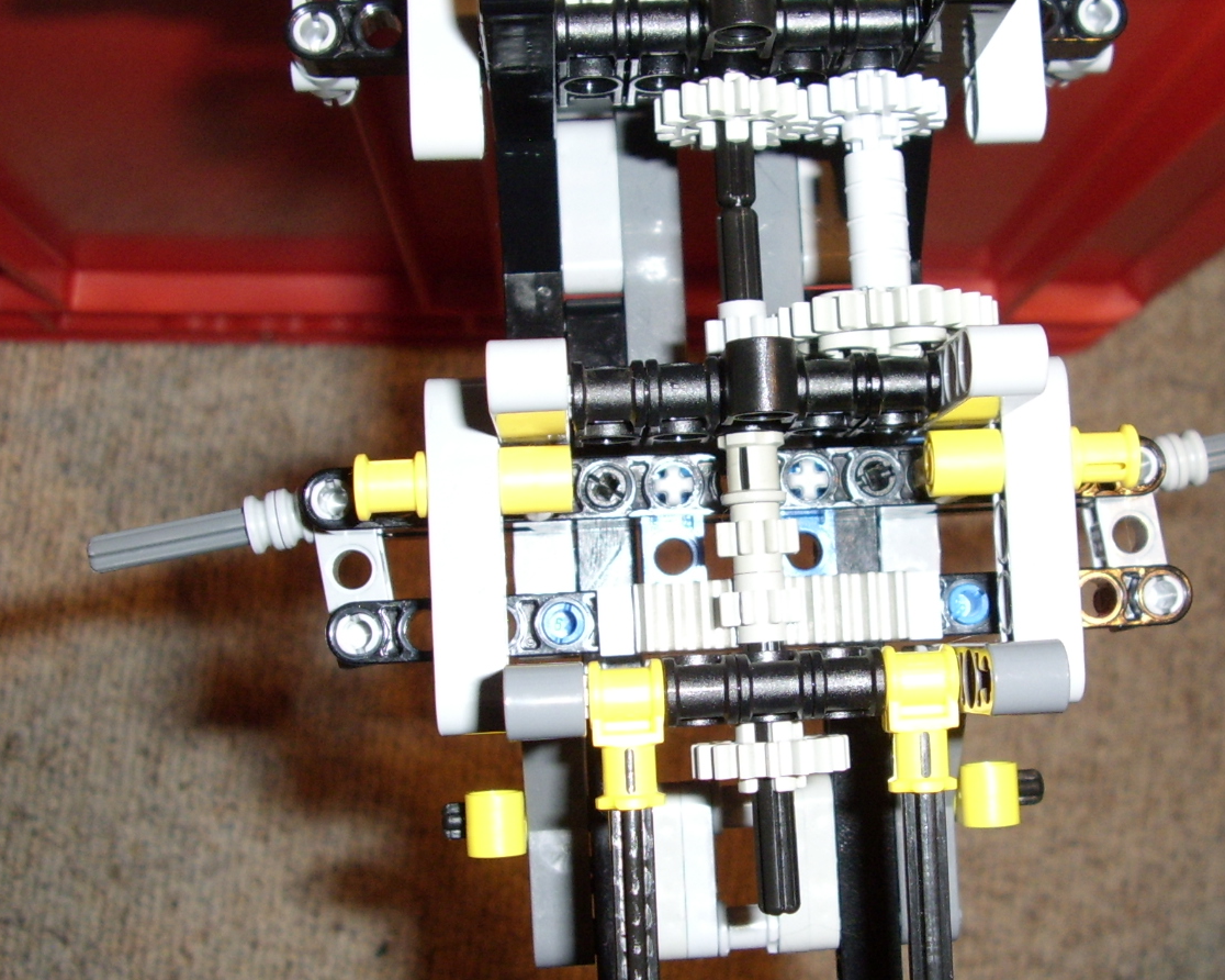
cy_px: 542
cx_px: 722
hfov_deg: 43.7
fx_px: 1522
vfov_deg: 35.6
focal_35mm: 42
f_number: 2.9
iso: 141
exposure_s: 1/30
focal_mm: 5.8
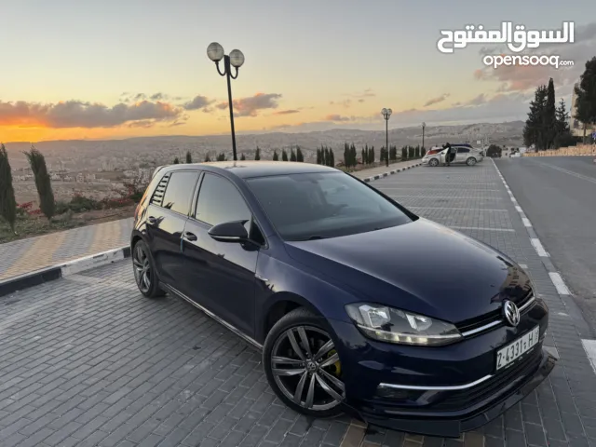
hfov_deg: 71.6
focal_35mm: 24
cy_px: 224
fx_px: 413
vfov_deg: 56.8
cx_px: 298
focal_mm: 6.76
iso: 80
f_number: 1.78
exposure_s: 1/288
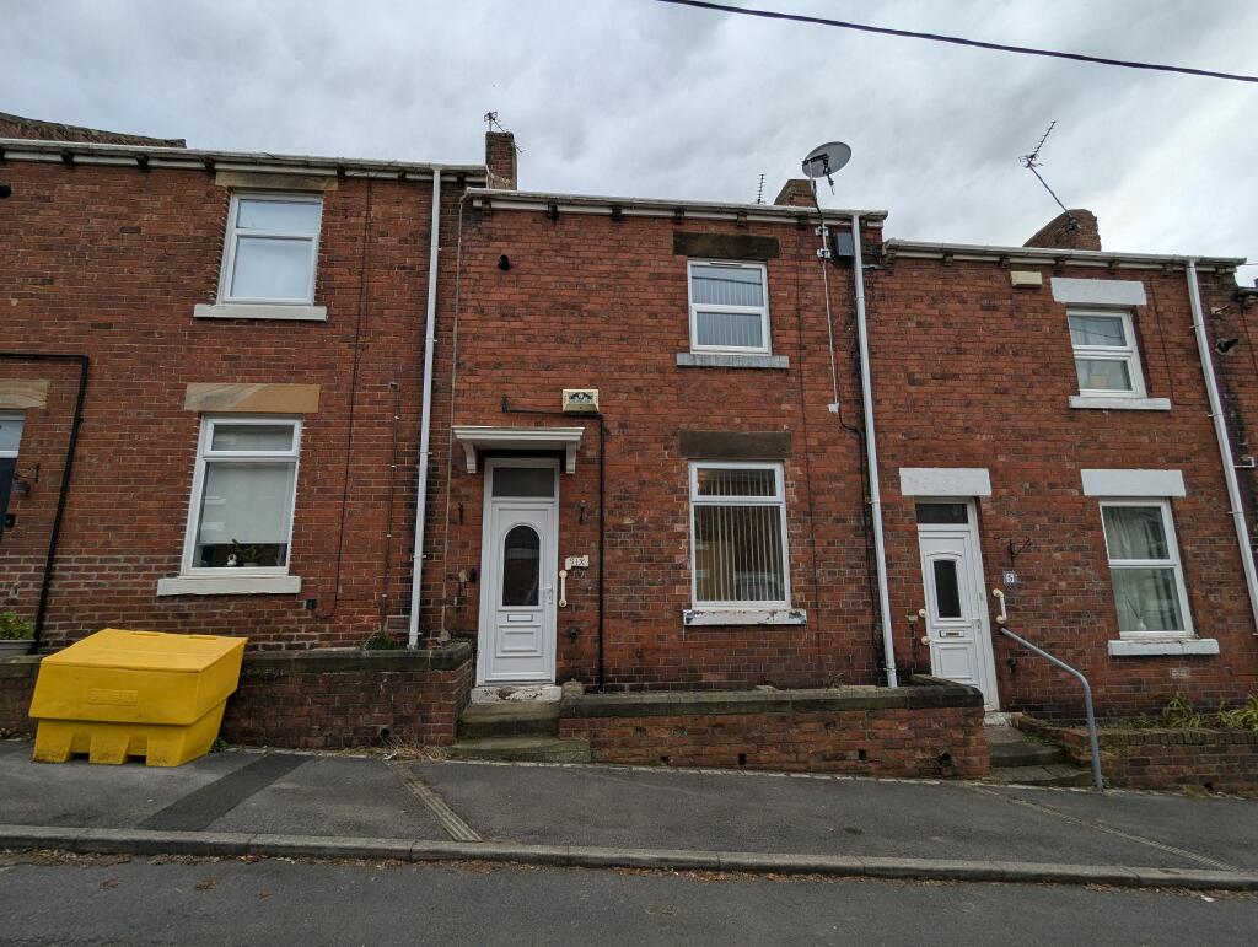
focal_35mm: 16
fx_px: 582
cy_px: 474
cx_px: 629
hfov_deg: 94.4
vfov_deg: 78.2
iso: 51
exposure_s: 1/334
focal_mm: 2.35
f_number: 2.2
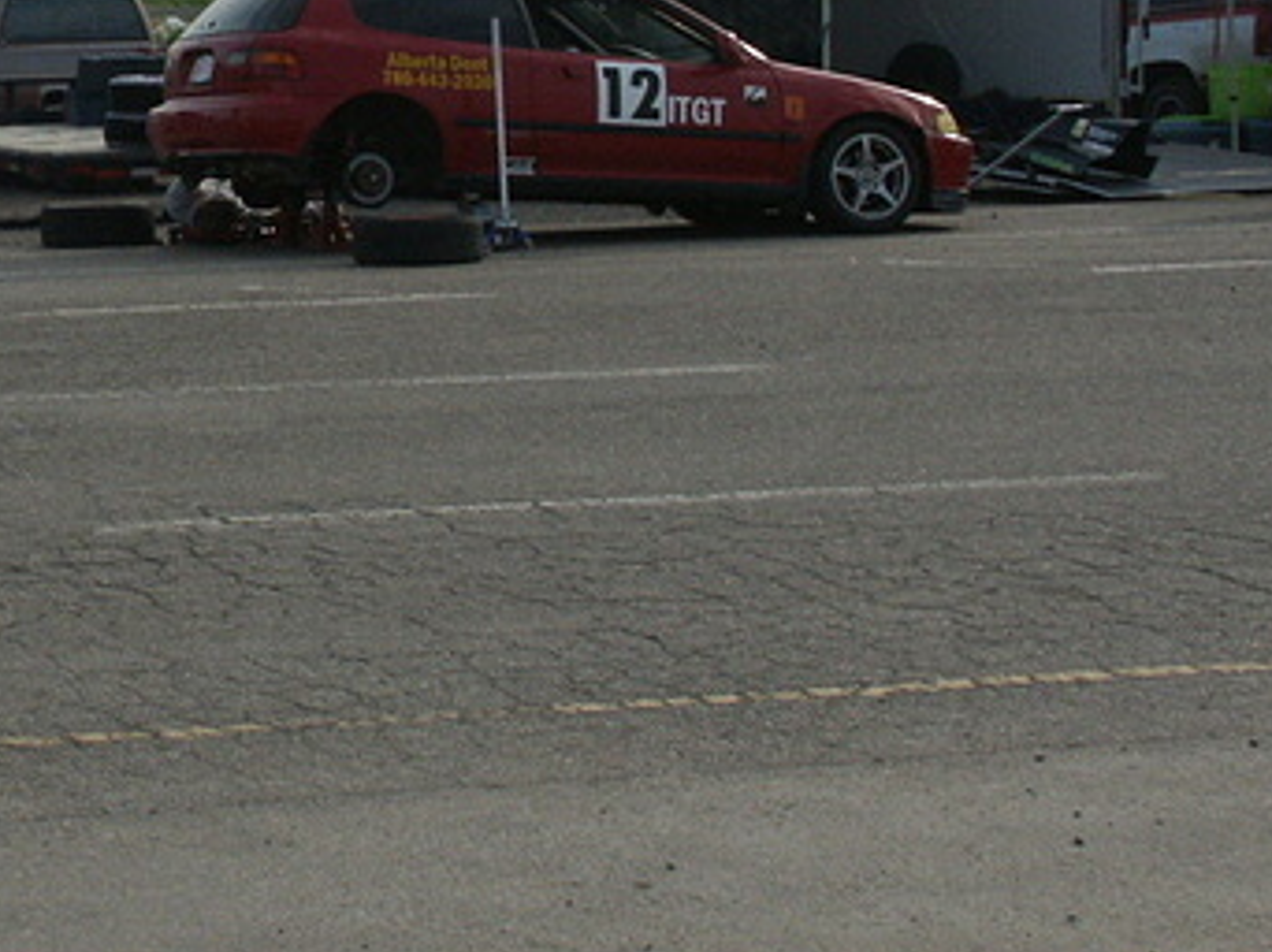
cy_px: 123
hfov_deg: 16.4
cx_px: -78
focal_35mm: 117
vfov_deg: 12.6
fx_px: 4296
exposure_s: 1/350
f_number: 8
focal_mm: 12.99
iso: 100
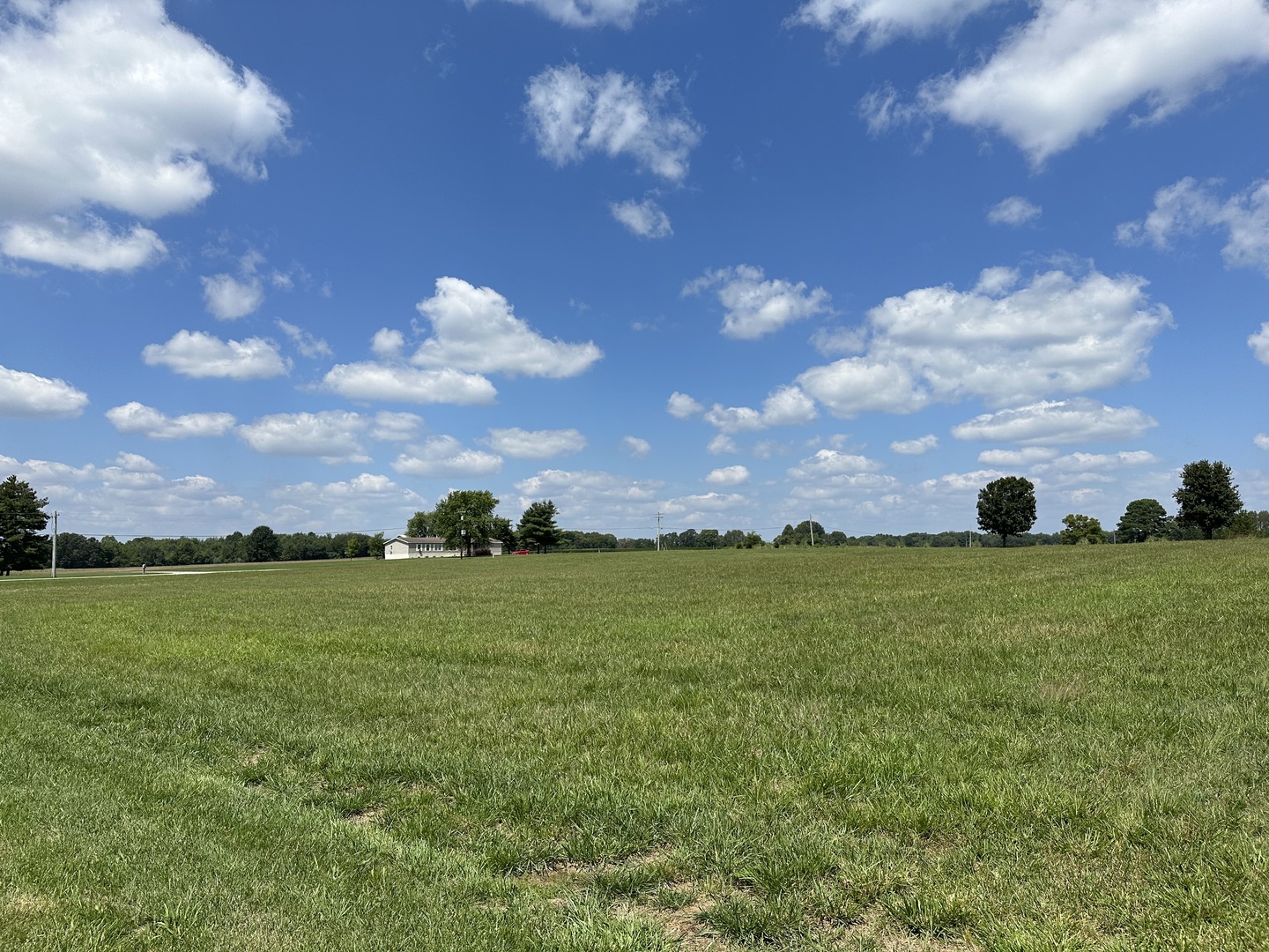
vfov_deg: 56.8
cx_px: 634
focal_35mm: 24
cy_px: 476
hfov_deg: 71.6
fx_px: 880
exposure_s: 1/7576
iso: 80
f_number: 1.78
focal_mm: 6.86
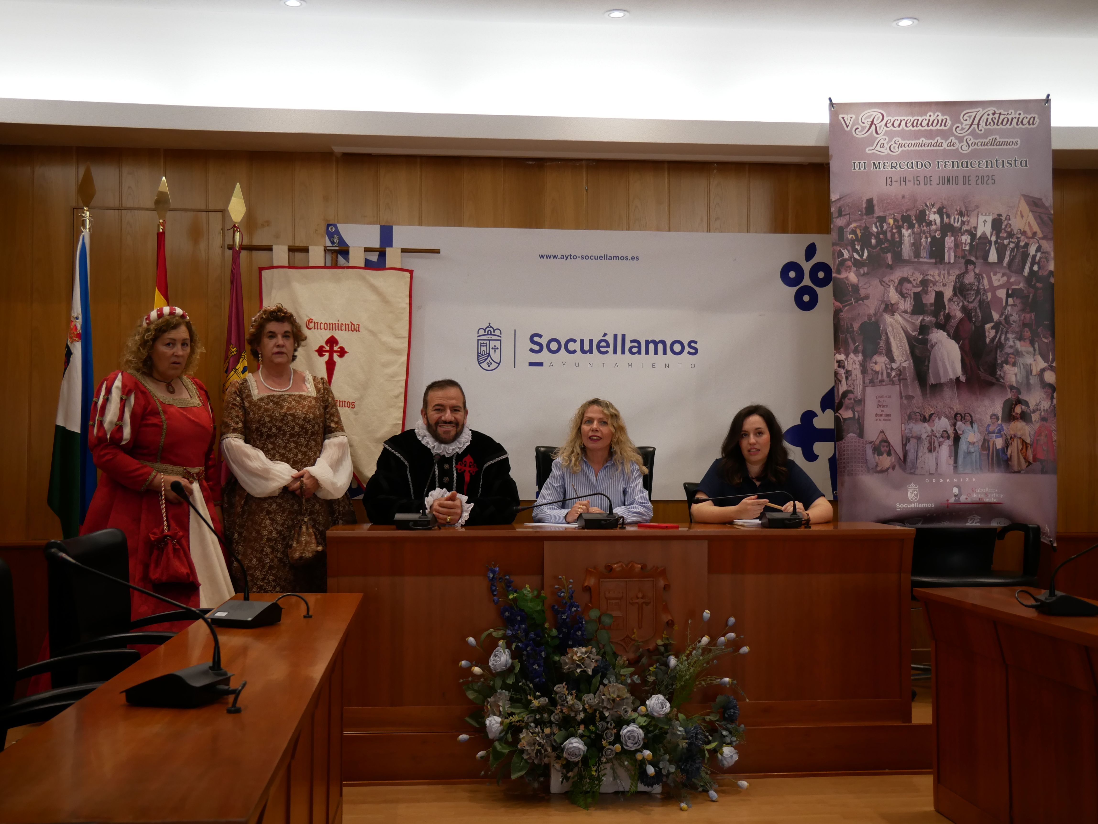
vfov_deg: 36.0
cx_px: 549
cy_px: 412
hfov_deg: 46.8
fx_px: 1269
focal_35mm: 40
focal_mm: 20
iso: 640
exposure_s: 1/60
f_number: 4.1
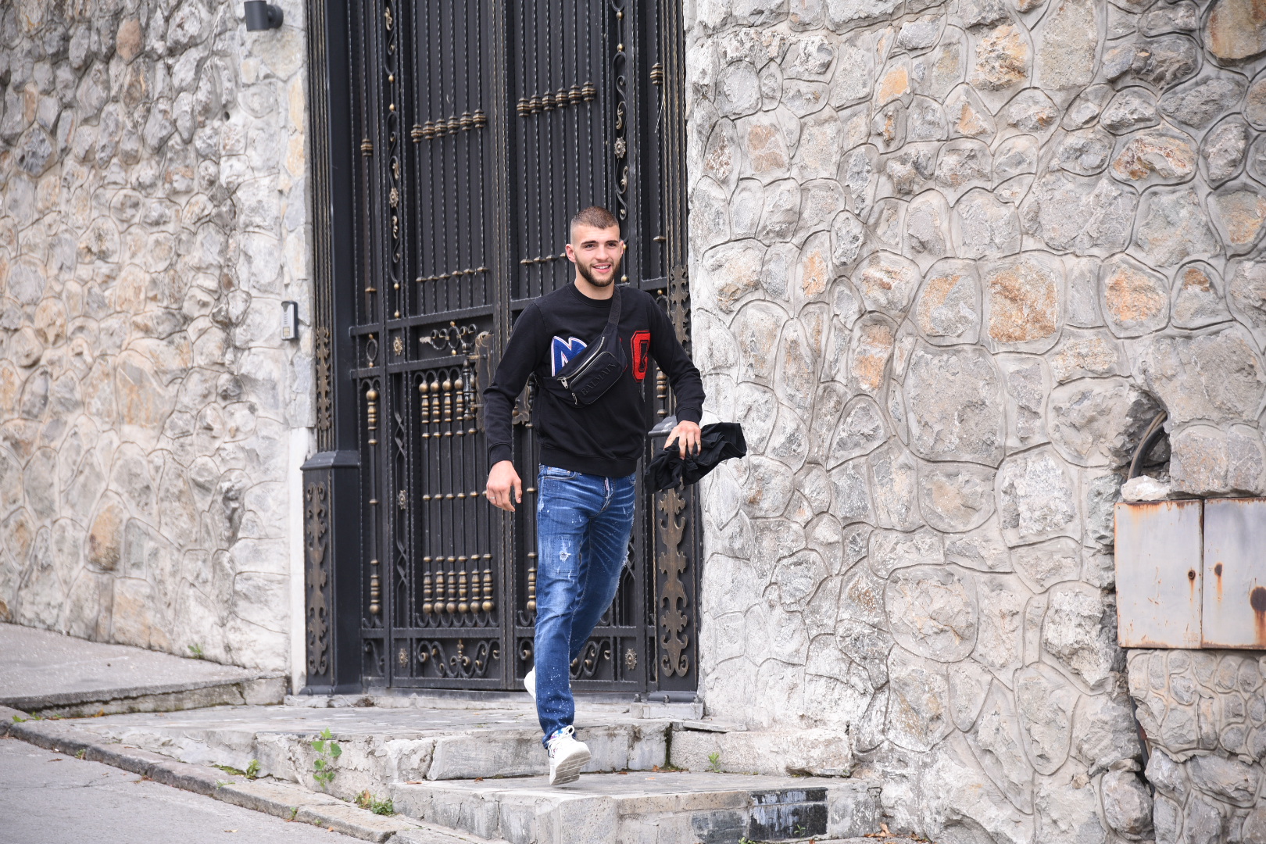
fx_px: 3692
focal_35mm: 105
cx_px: 633
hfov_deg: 19.5
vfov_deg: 13.0
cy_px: 422
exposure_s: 1/500
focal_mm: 105
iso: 320
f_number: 4
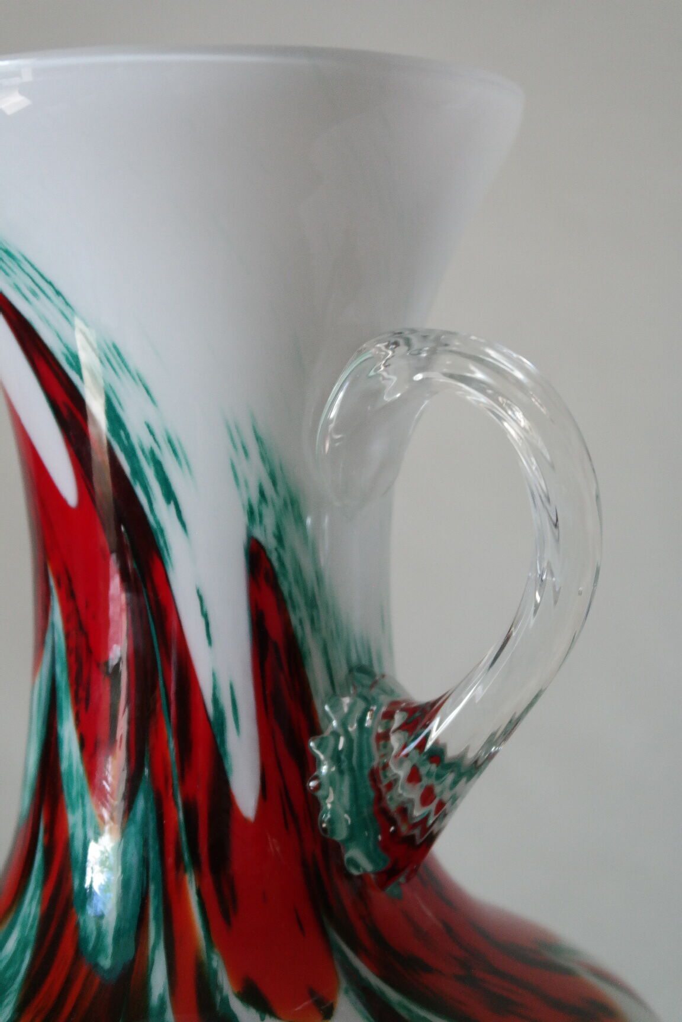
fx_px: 1961
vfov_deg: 29.2
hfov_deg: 19.7
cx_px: 341
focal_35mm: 69
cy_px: 511
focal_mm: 45
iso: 1600
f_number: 5.6
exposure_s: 1/50
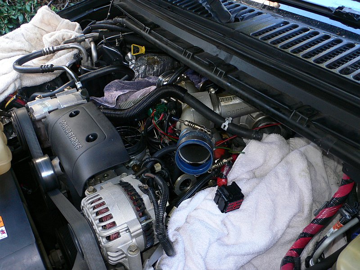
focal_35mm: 34
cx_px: 180
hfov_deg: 54.0
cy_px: 135
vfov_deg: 41.8
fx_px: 354
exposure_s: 1/30
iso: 100
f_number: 2.8
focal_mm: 6.3
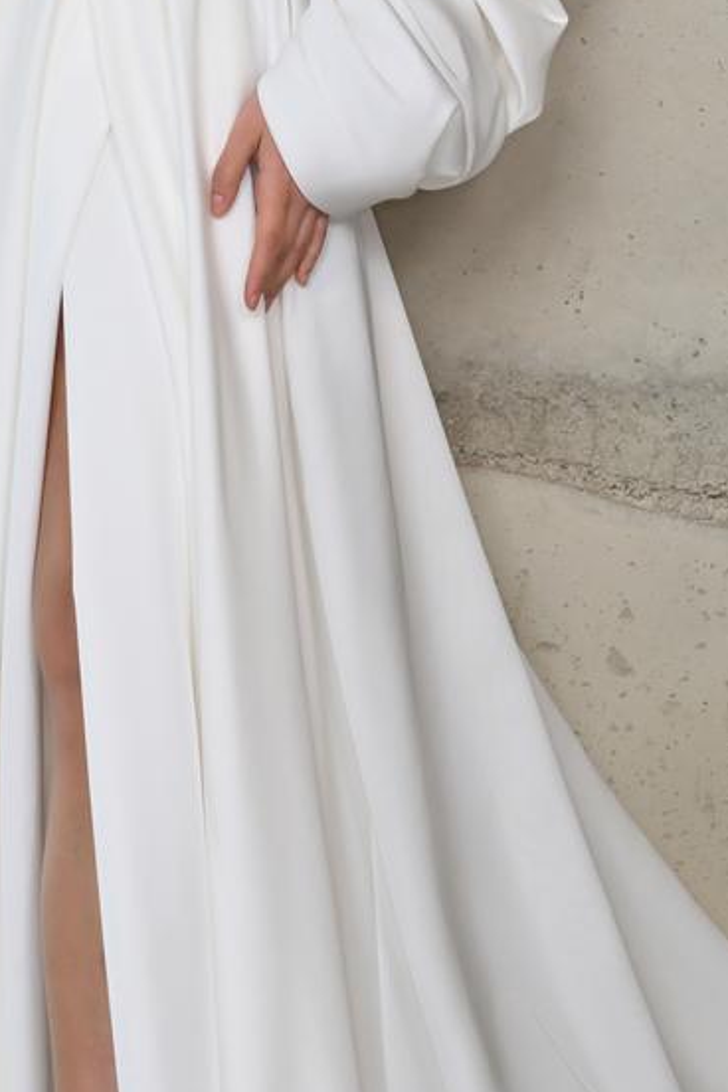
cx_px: 256
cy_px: -105
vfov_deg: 18.4
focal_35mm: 107
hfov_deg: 12.8
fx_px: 3240
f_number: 5.6
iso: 640
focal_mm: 29.5
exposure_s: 1/160
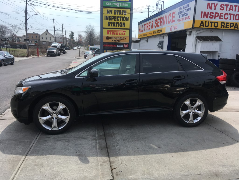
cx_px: 120
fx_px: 200
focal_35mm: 29
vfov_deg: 48.2
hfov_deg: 61.7
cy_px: 90
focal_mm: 4.15
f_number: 2.2
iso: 25
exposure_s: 1/1603
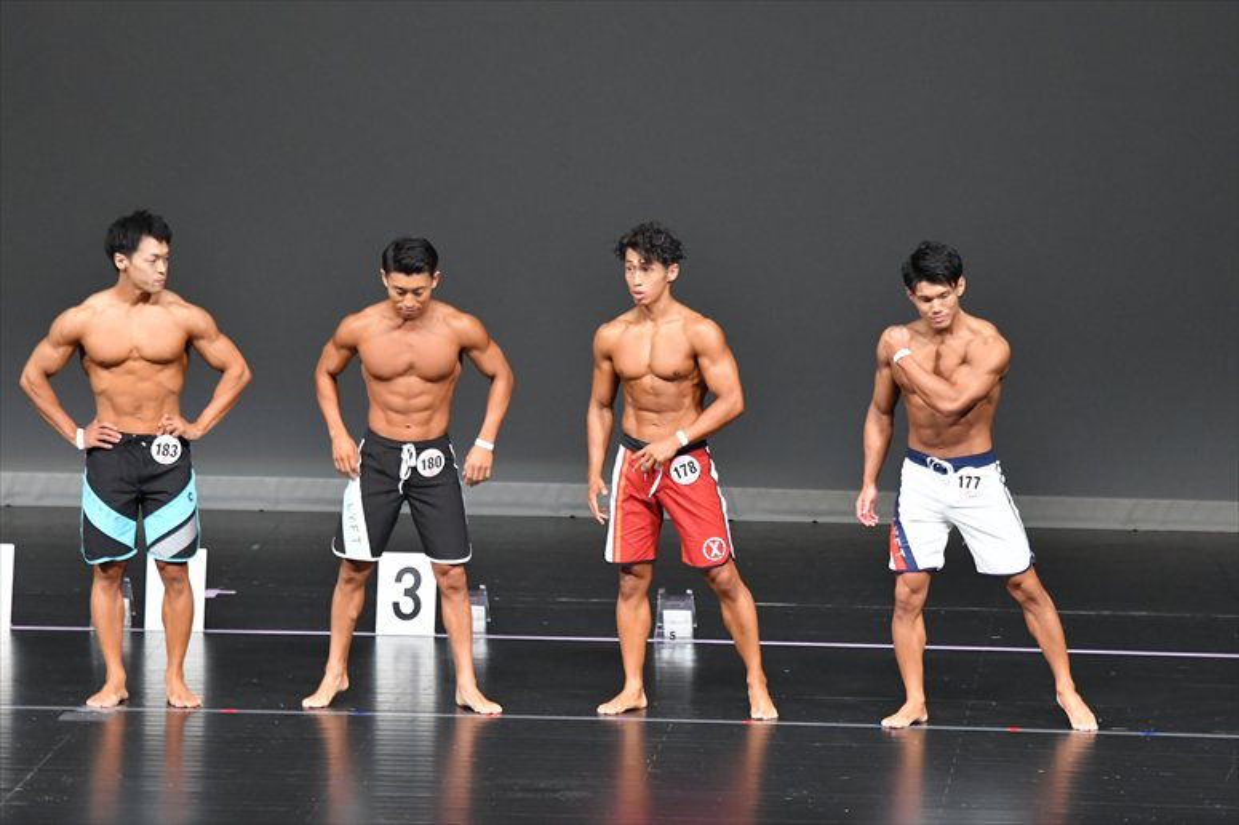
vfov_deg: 5.7
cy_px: 412
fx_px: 8256
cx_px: 620
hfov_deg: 8.6
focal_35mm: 240
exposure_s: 1/400
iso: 5000
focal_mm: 160
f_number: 5.6
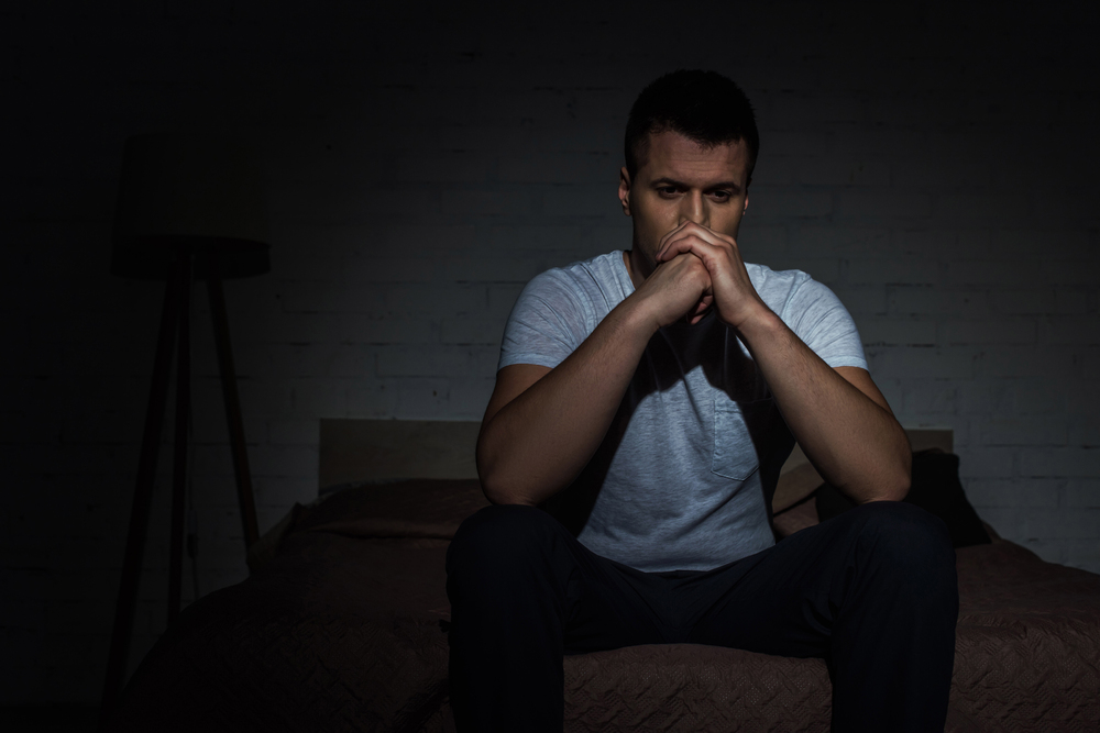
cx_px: 550
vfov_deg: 27.0
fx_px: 1528
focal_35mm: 50
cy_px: 366
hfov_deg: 39.6
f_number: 4.5
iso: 200
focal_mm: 50
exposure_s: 1/160
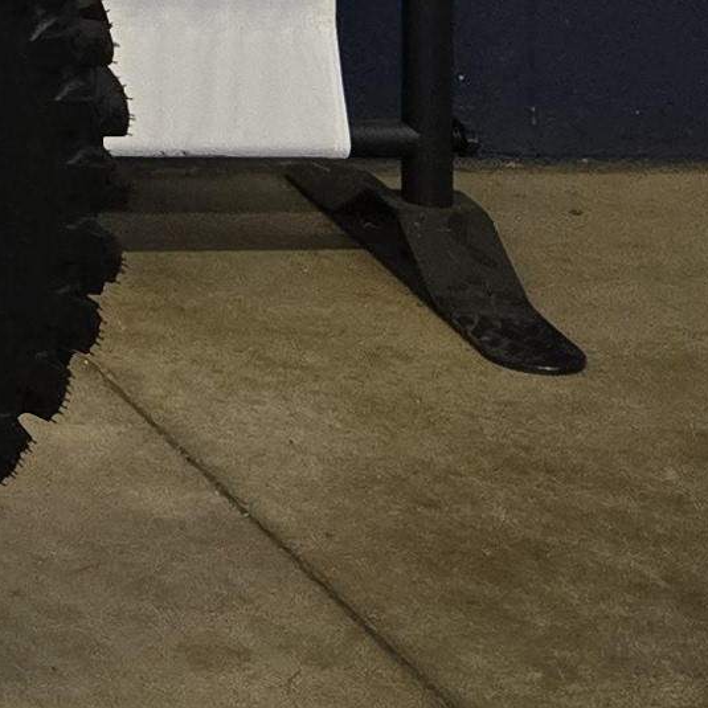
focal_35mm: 152
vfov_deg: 10.3
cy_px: -842
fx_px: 3517
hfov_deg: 9.3
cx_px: -1360
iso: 200
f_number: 1.8
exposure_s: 1/120
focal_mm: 5.4
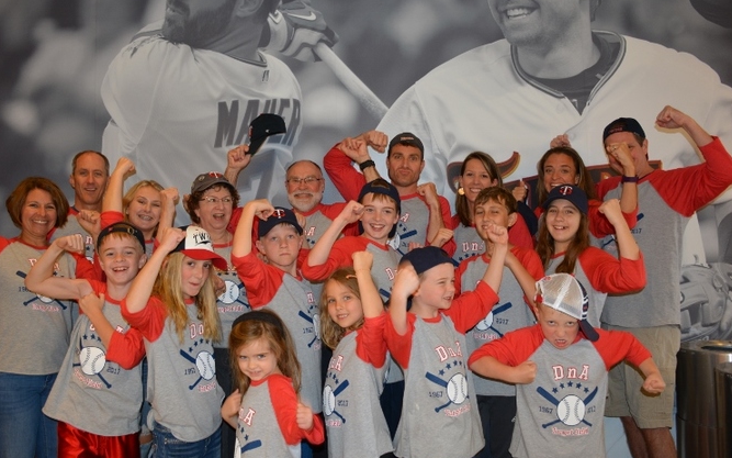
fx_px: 658
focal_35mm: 33
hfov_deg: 58.1
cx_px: 353
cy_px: 223
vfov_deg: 38.3
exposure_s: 1/60
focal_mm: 20
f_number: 3.5
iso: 500
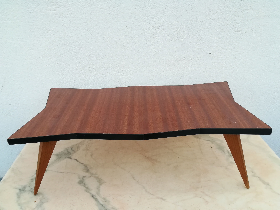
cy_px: 105
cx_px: 140
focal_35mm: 26
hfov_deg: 67.3
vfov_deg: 53.1
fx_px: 210
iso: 160
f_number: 2.2
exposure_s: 1/33.3
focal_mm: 3.83
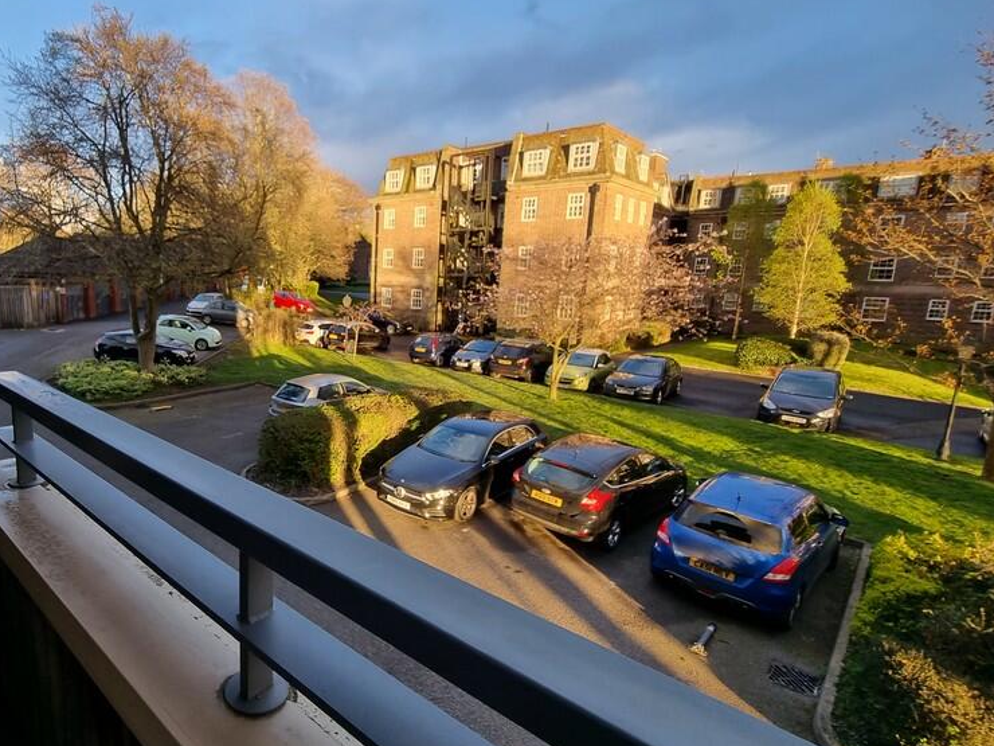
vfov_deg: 71.6
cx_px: 309
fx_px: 517
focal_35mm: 18
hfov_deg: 83.8
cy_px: 374
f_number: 2.2
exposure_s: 1/134
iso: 50
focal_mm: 2.2
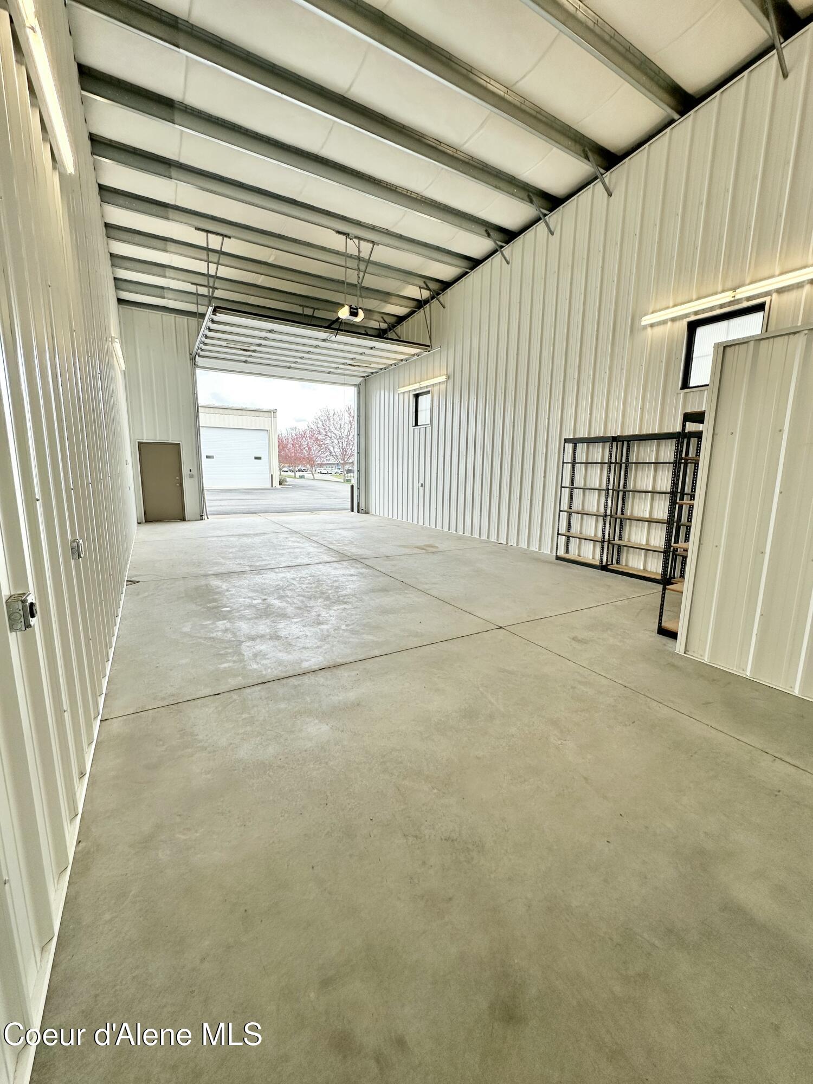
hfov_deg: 85.7
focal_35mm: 14
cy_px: 542
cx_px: 406
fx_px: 438
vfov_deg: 102.1
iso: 40
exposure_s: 1/212
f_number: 2.2
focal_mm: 2.22
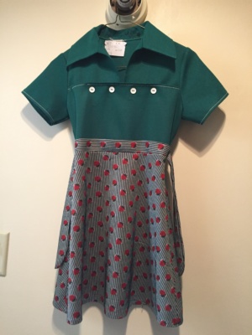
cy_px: 168
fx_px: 281
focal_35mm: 29
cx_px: 126
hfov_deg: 48.2
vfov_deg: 61.7
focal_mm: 4.15
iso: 250
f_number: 2.2
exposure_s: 1/24
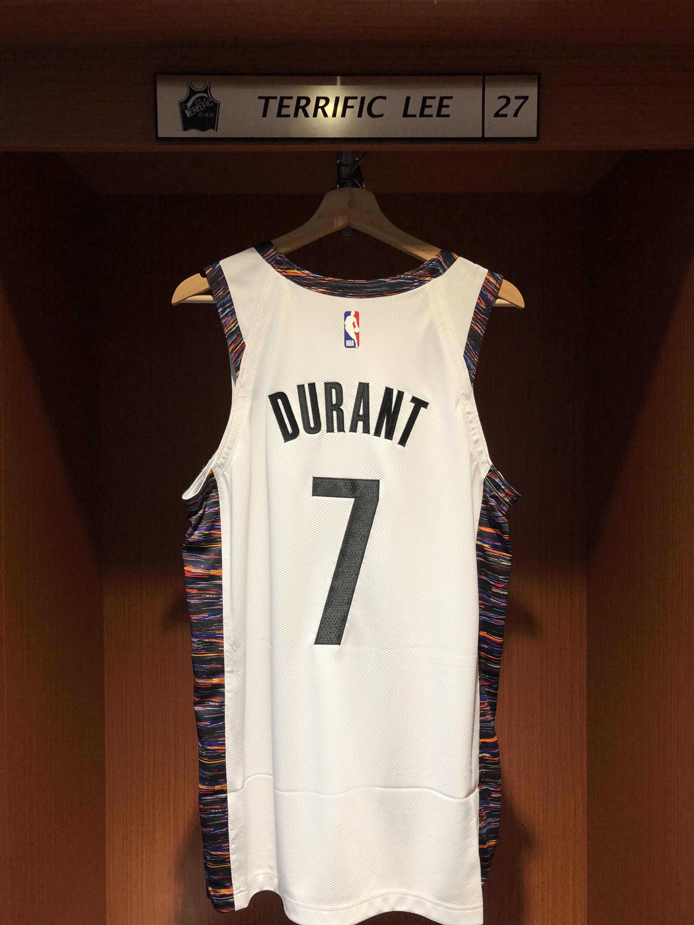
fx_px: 748
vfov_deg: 63.4
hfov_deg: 49.7
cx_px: 347
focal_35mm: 28
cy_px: 462
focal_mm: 3.99
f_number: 1.8
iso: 25
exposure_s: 1/40
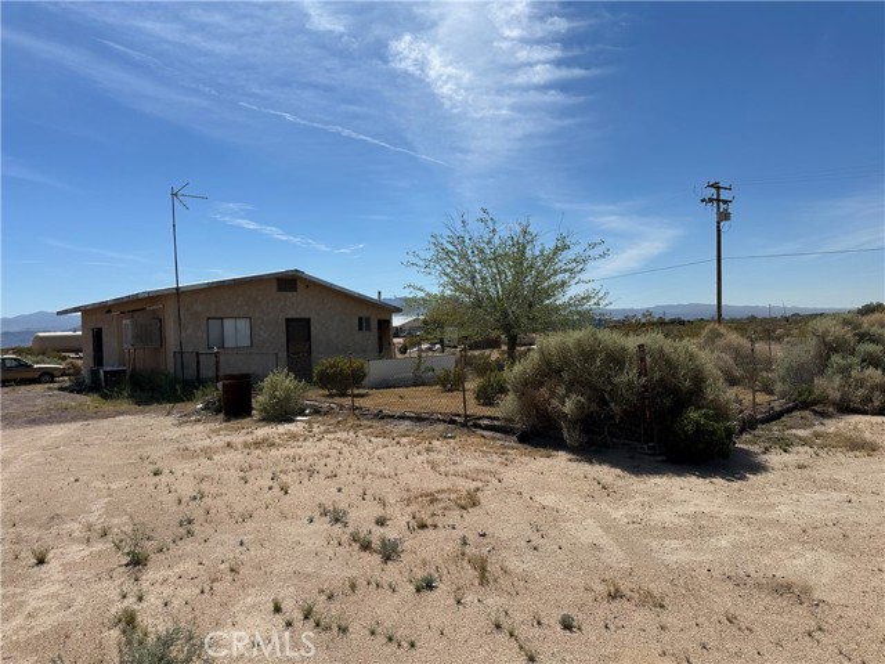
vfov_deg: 56.8
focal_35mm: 24
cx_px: 442
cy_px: 332
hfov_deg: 71.6
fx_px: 614
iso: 80
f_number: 1.78
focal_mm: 6.86
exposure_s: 1/8929
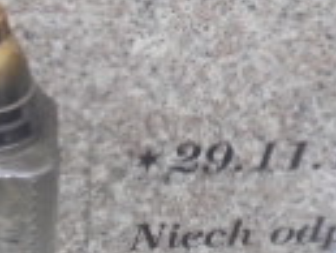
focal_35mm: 188
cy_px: -70
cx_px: 227
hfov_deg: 10.5
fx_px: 1827
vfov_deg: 7.8
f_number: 4.2
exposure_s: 1/30
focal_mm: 6.9
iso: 320
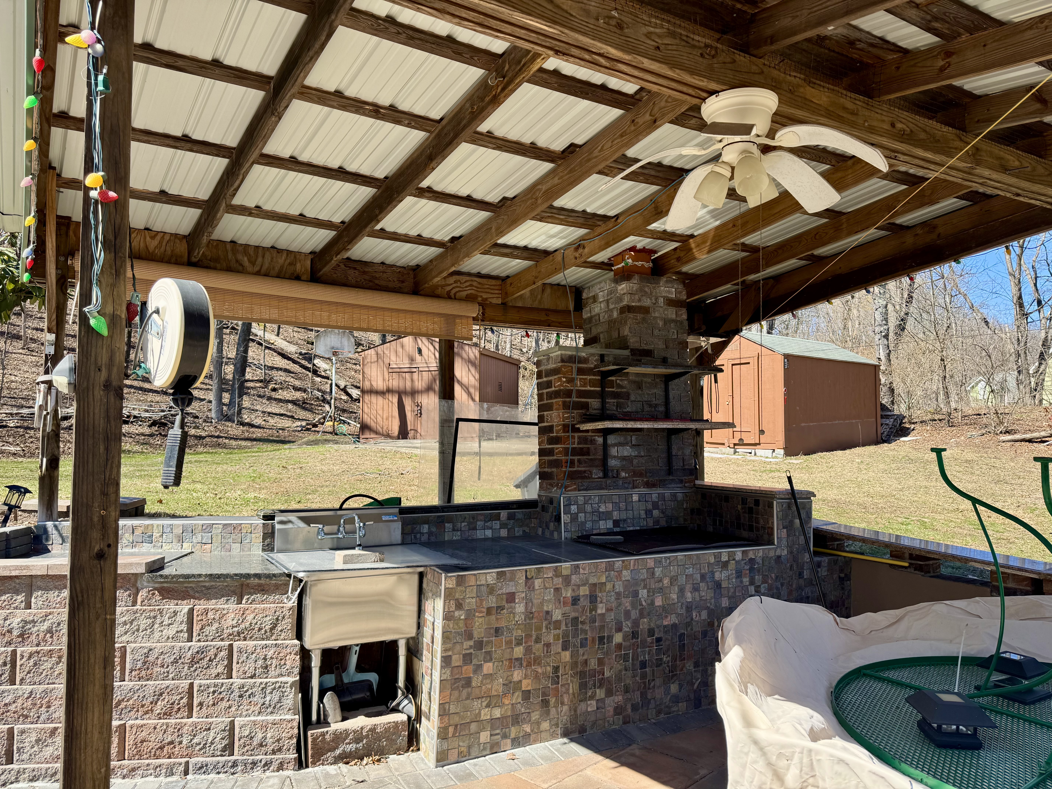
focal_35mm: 24
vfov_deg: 56.8
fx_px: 729
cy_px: 394
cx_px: 526
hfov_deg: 71.6
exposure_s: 1/1285
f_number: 1.78
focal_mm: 6.76
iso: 80
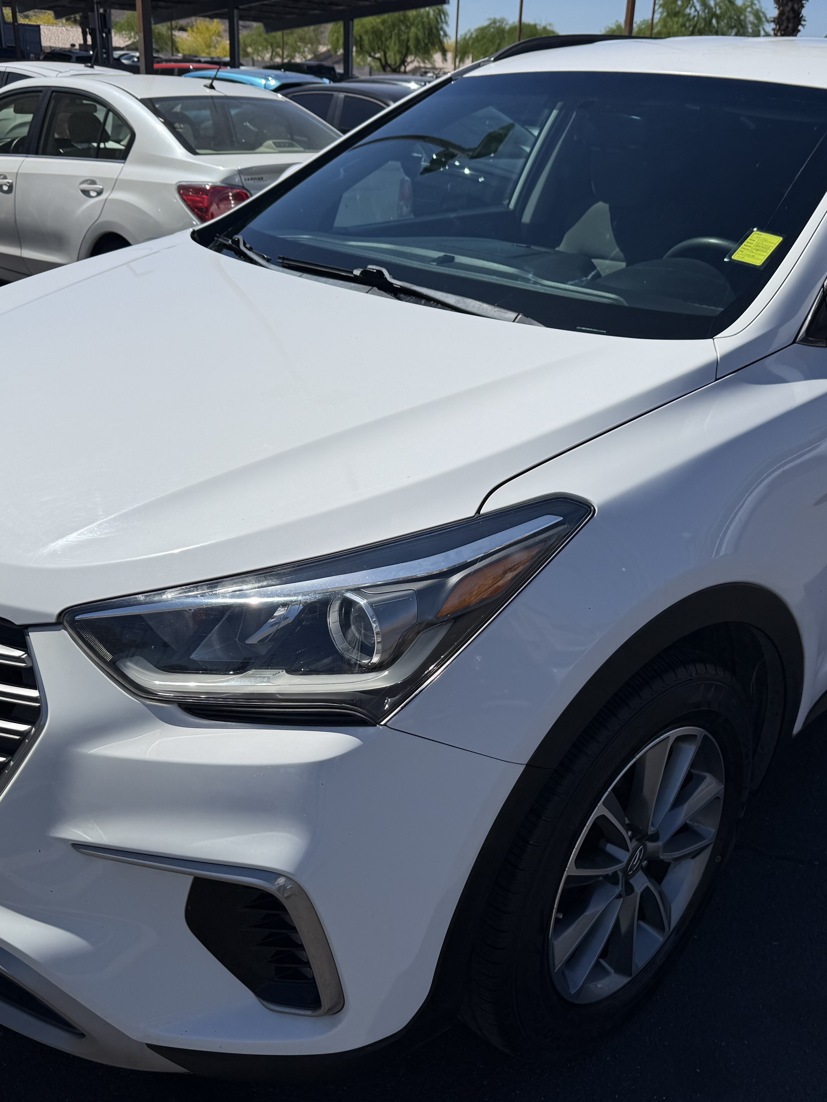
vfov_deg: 55.3
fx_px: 1051
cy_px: 563
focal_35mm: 33
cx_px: 473
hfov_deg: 42.8
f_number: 1.78
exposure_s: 1/10309
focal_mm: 6.76
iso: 80
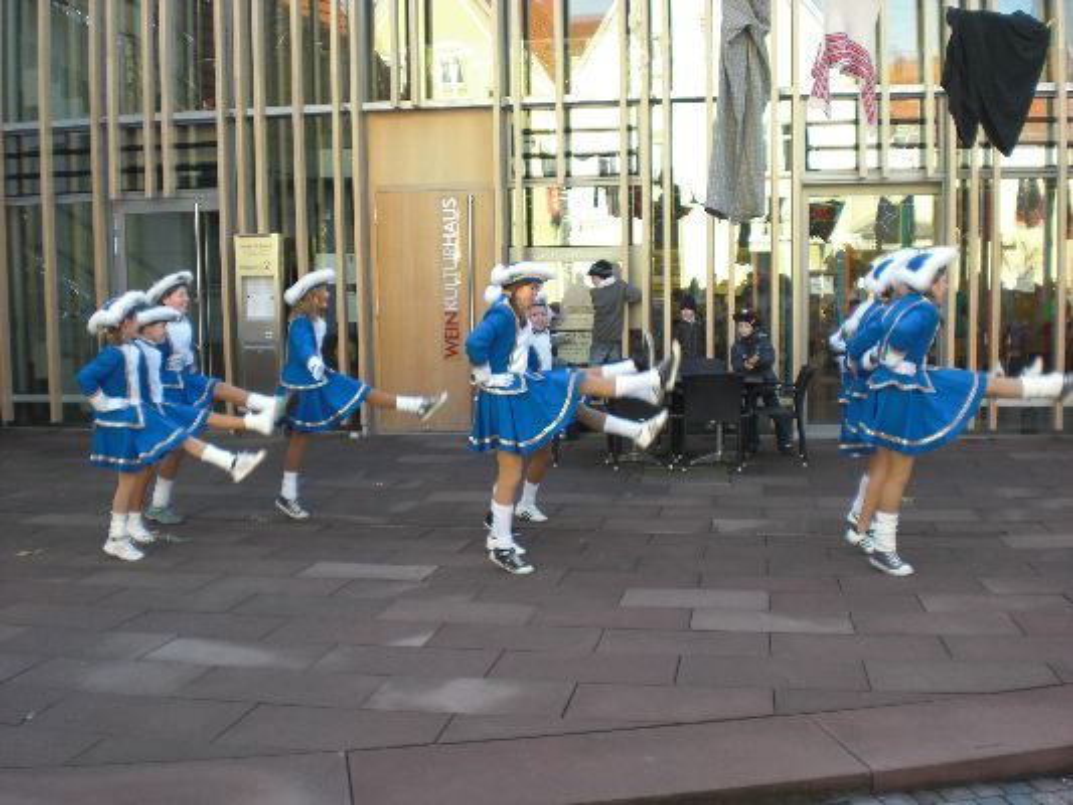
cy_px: 402
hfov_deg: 49.0
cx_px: 536
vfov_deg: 37.7
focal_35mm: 38
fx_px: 1178
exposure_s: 1/100
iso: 64
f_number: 3.1
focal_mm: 6.3
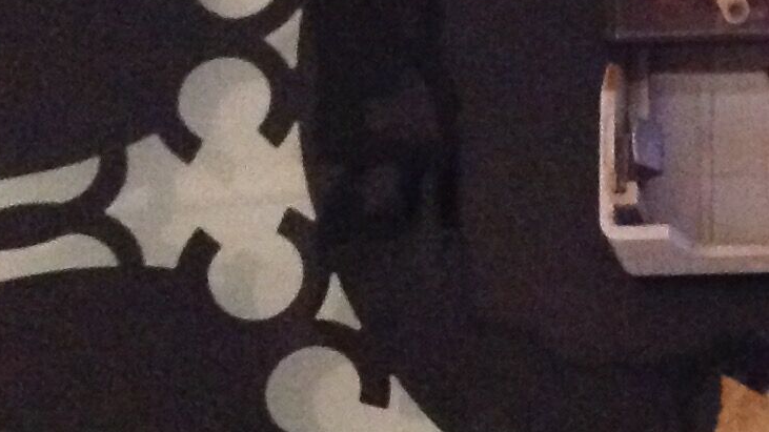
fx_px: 2752
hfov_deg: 15.5
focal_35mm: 135
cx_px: 813
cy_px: 112
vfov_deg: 9.0
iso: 800
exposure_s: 1/17
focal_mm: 4.28
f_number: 2.4
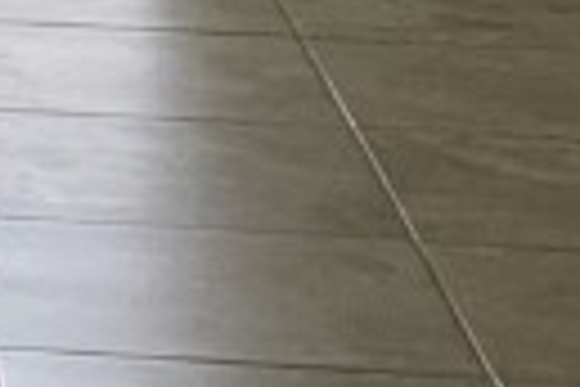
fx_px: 4124
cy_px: -639
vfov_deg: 5.2
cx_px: -1502
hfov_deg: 6.8
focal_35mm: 256
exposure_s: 1/100
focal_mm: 3.3
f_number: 2.4
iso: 32
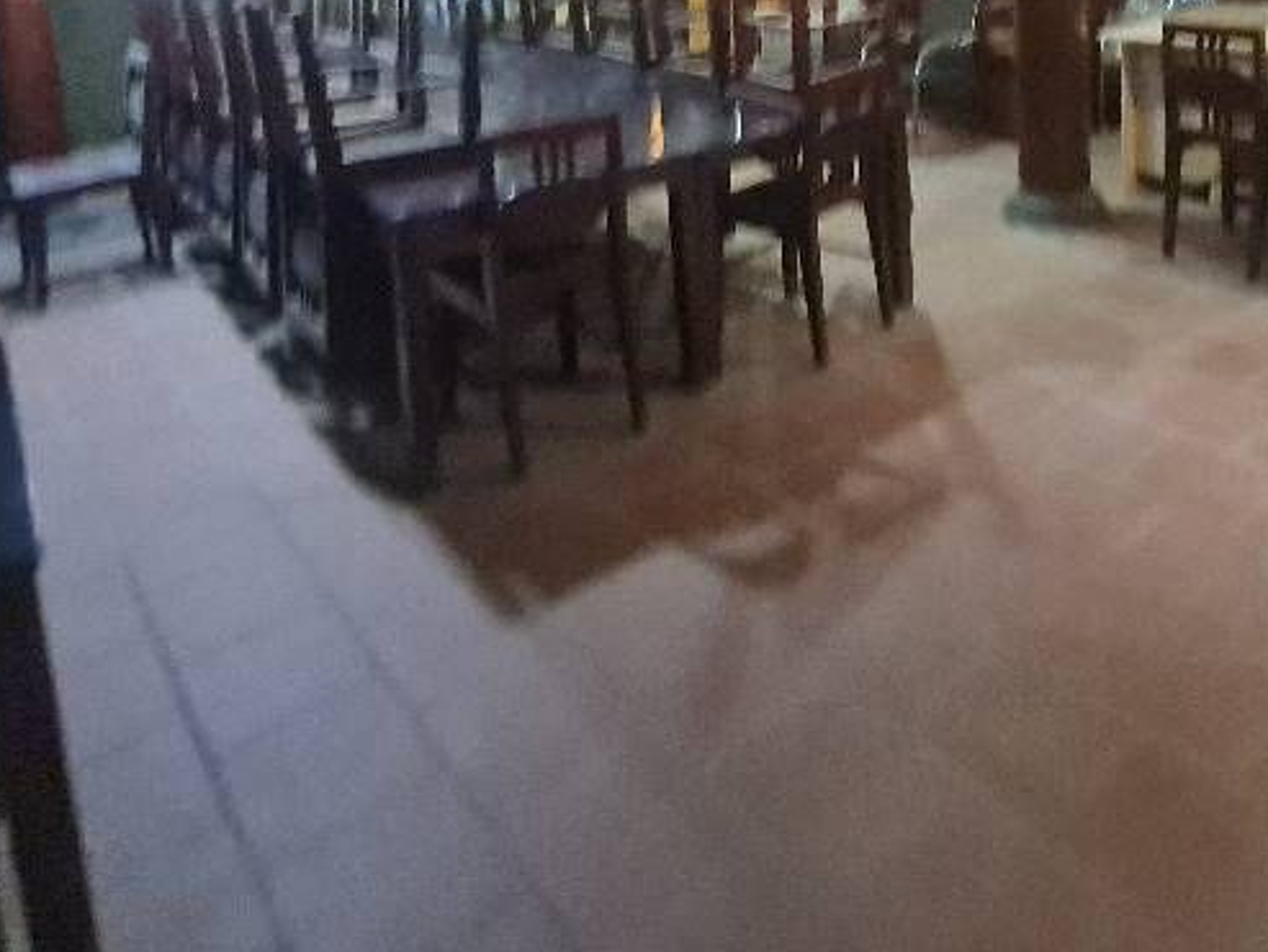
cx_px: 787
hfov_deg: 64.4
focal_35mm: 27
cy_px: 51
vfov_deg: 45.3
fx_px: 989
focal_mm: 2.2
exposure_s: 1/25
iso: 1000
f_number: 2.2
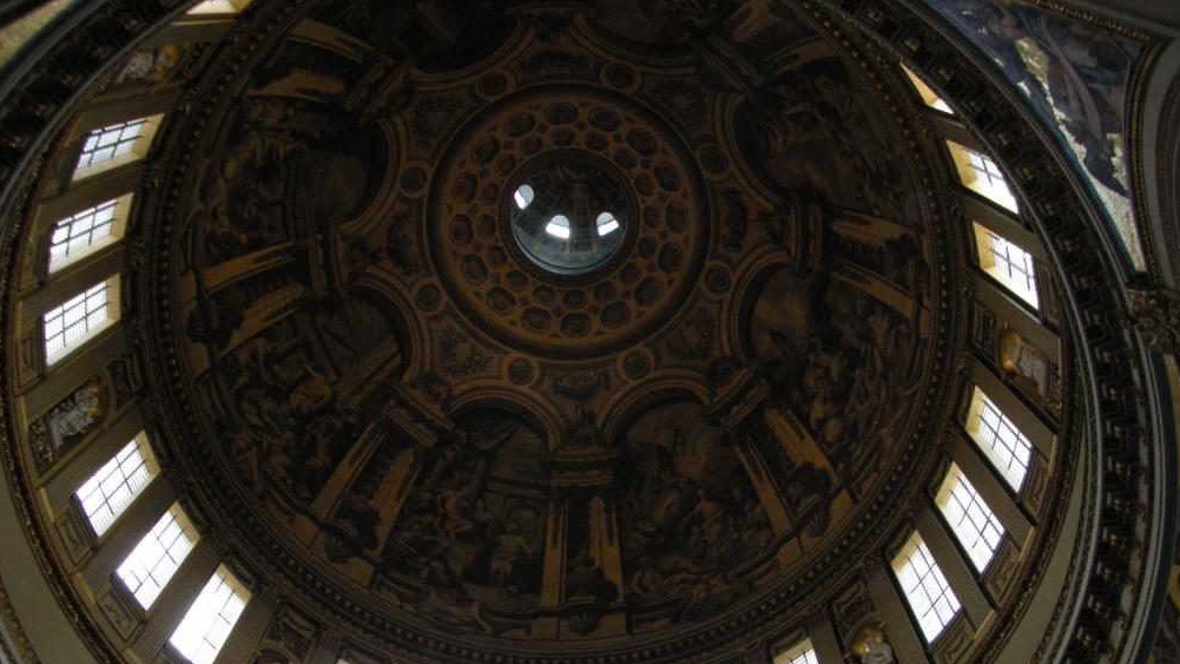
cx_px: 588
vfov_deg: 30.3
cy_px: 405
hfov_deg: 51.6
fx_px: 1220
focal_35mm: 39
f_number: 3
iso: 200
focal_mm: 5.8
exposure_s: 1/60.1
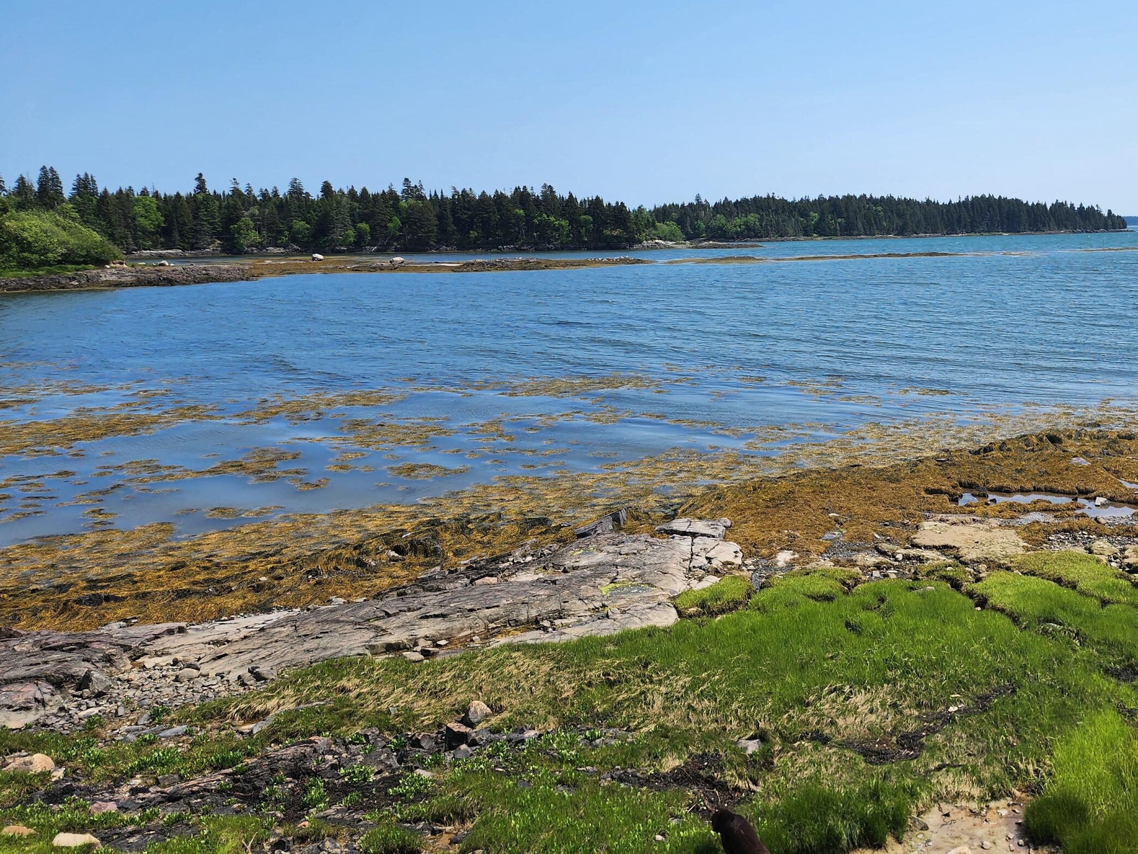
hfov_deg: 54.1
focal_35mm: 33
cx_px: 769
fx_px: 1085
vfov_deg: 42.3
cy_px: 274
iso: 12
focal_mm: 6.4
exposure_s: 1/1529
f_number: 1.8
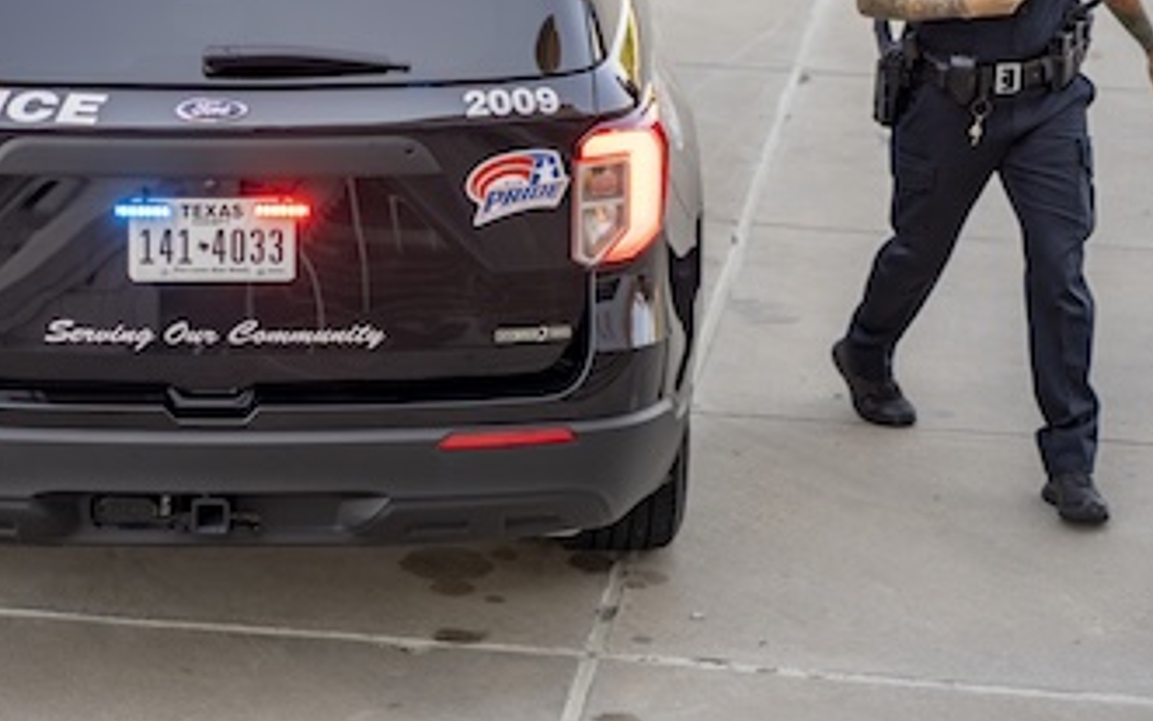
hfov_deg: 13.2
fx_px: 4934
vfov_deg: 8.3
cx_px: 188
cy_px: 143
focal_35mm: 157
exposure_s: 1/400
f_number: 2.5
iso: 50
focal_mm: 85
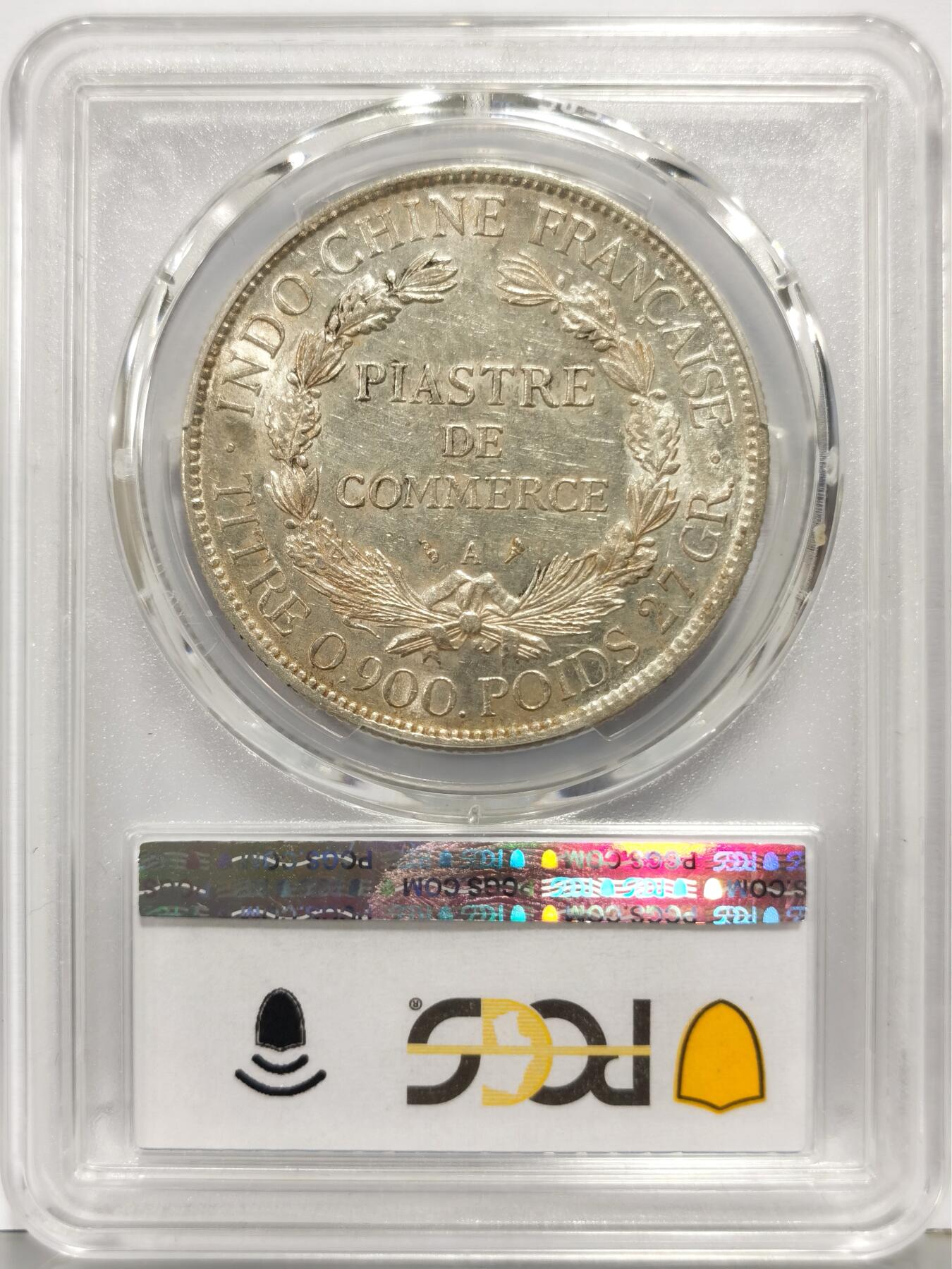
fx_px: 1980
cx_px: 476
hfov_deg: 27.0
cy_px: 634
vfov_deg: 35.5
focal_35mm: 54
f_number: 16
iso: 100
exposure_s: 1/100
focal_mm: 5.56
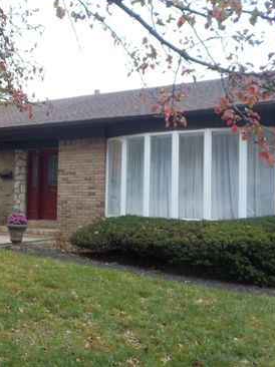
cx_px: 54
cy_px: 180
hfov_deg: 34.0
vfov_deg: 45.8
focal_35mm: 41
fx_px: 435
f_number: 3.3
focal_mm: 4.1
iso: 200
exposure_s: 1/30
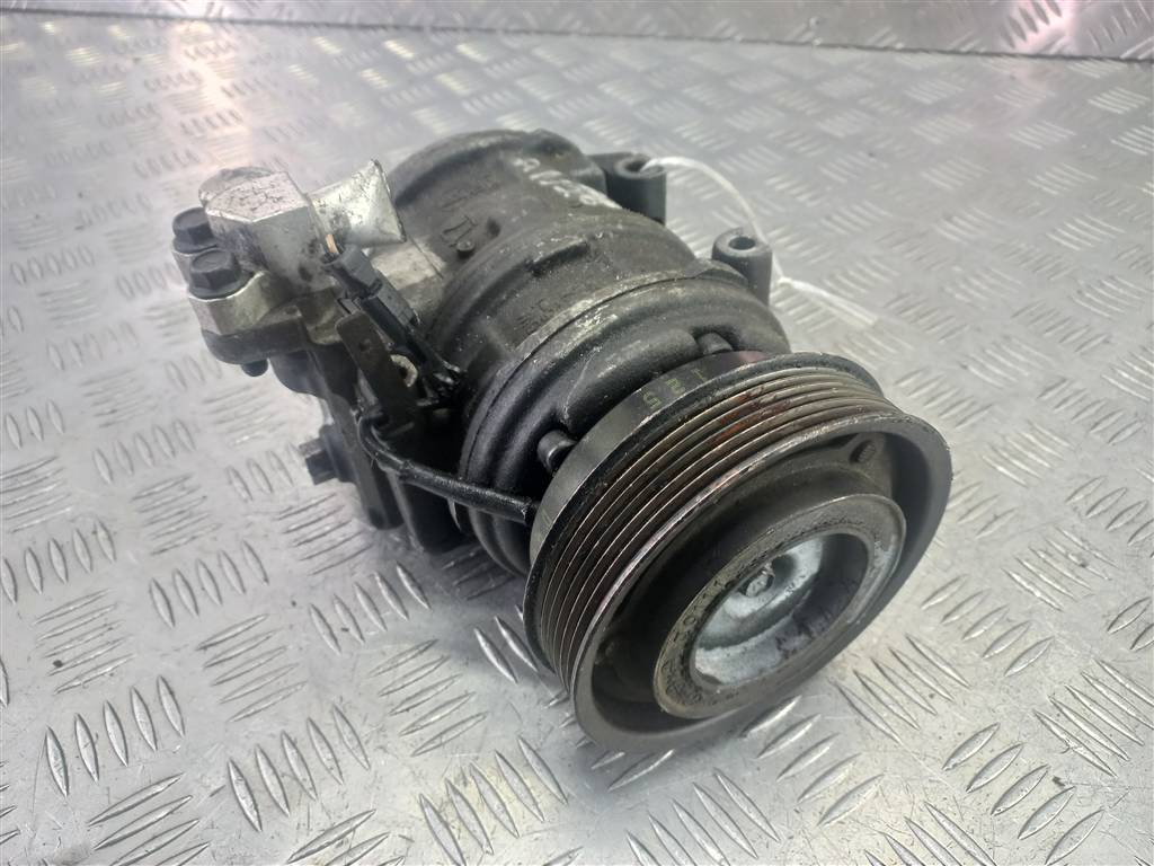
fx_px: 833
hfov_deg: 69.4
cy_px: 433
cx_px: 577
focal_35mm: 25
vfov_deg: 54.9
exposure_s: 1/50
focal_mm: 4.6
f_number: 1.8
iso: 160
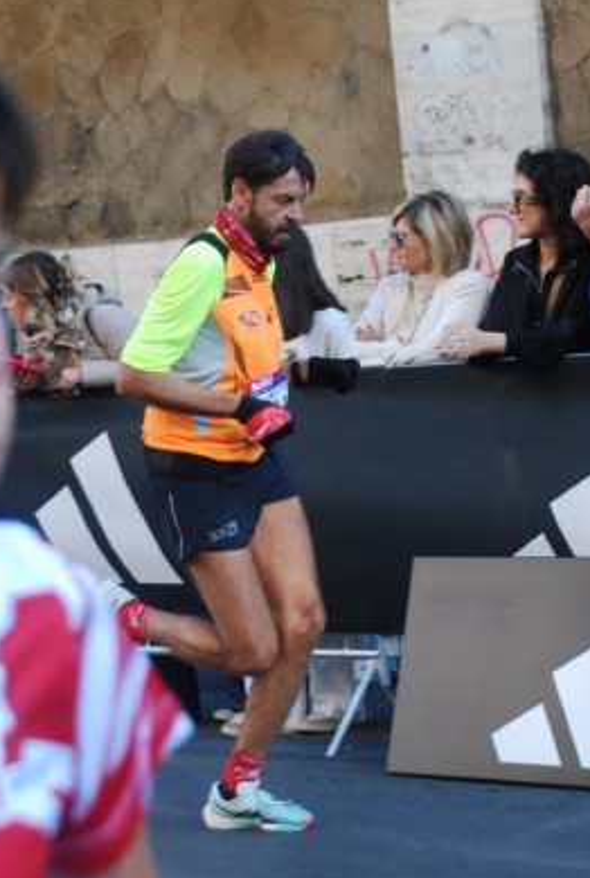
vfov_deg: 15.3
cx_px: 274
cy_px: 482
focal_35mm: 134
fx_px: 3277
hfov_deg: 10.3
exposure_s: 1/500
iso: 1000
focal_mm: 58
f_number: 5.3
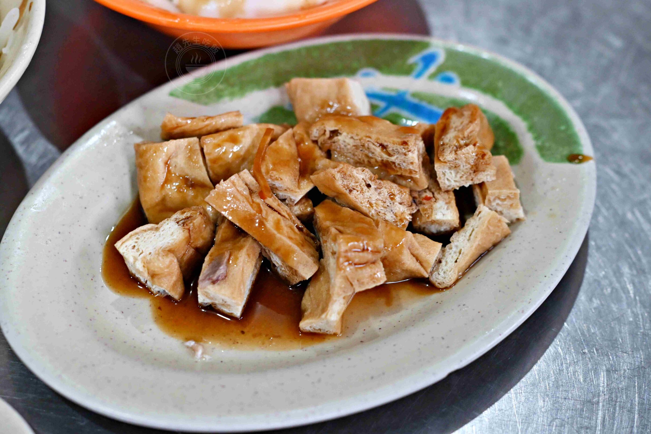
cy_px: 217
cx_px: 326
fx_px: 1356
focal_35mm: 75
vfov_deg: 18.2
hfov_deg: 27.0
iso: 1250
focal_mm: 50
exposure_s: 1/200
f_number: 3.2
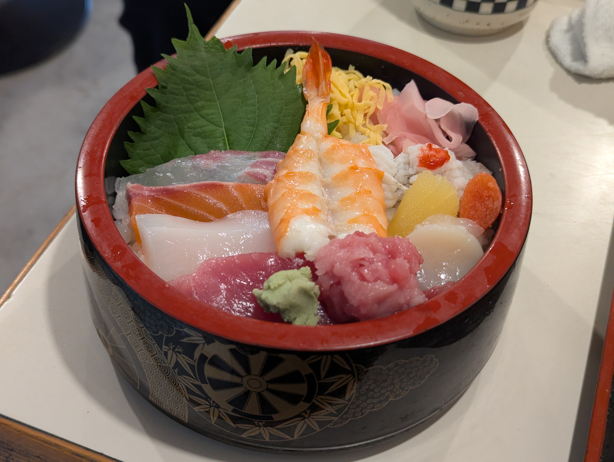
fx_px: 853
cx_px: 307
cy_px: 231
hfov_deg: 39.6
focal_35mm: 48
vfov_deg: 30.3
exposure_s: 1/45.9
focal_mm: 6.81
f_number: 1.85
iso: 288
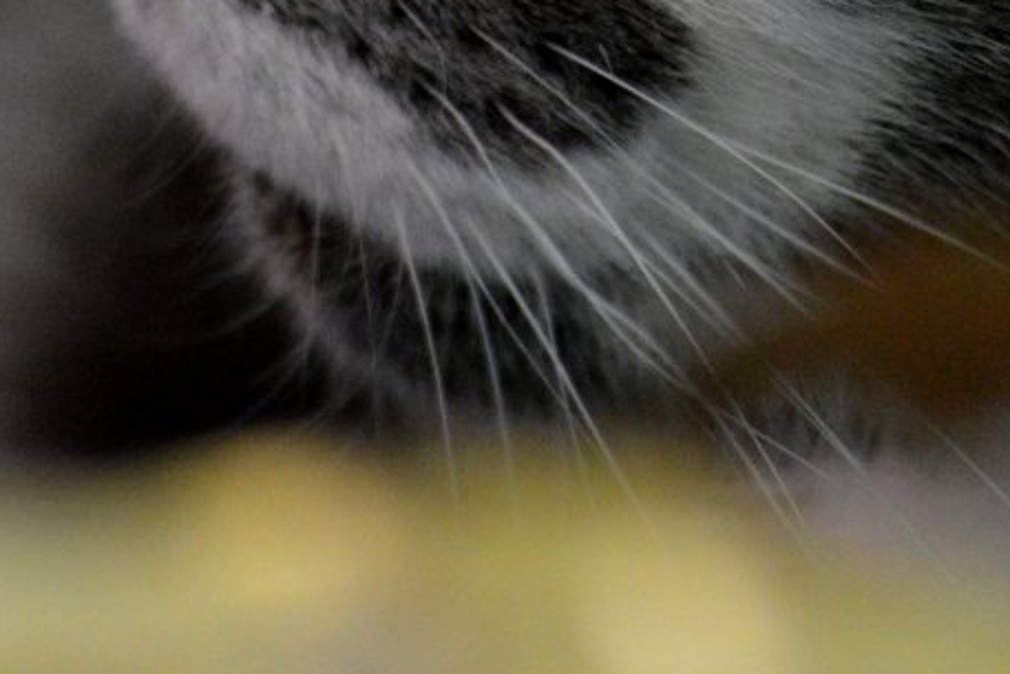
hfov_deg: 2.0
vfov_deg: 1.3
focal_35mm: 1049
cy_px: -495
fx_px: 29438
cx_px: 946
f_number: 5.6
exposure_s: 1/500
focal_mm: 200
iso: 2000
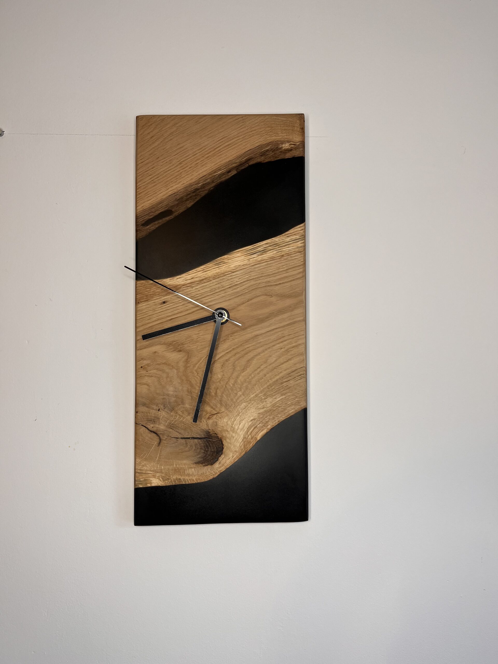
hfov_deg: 53.1
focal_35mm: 26
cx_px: 249
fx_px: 499
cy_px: 332
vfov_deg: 67.3
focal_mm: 5.1
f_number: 1.6
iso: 80
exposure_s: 1/100
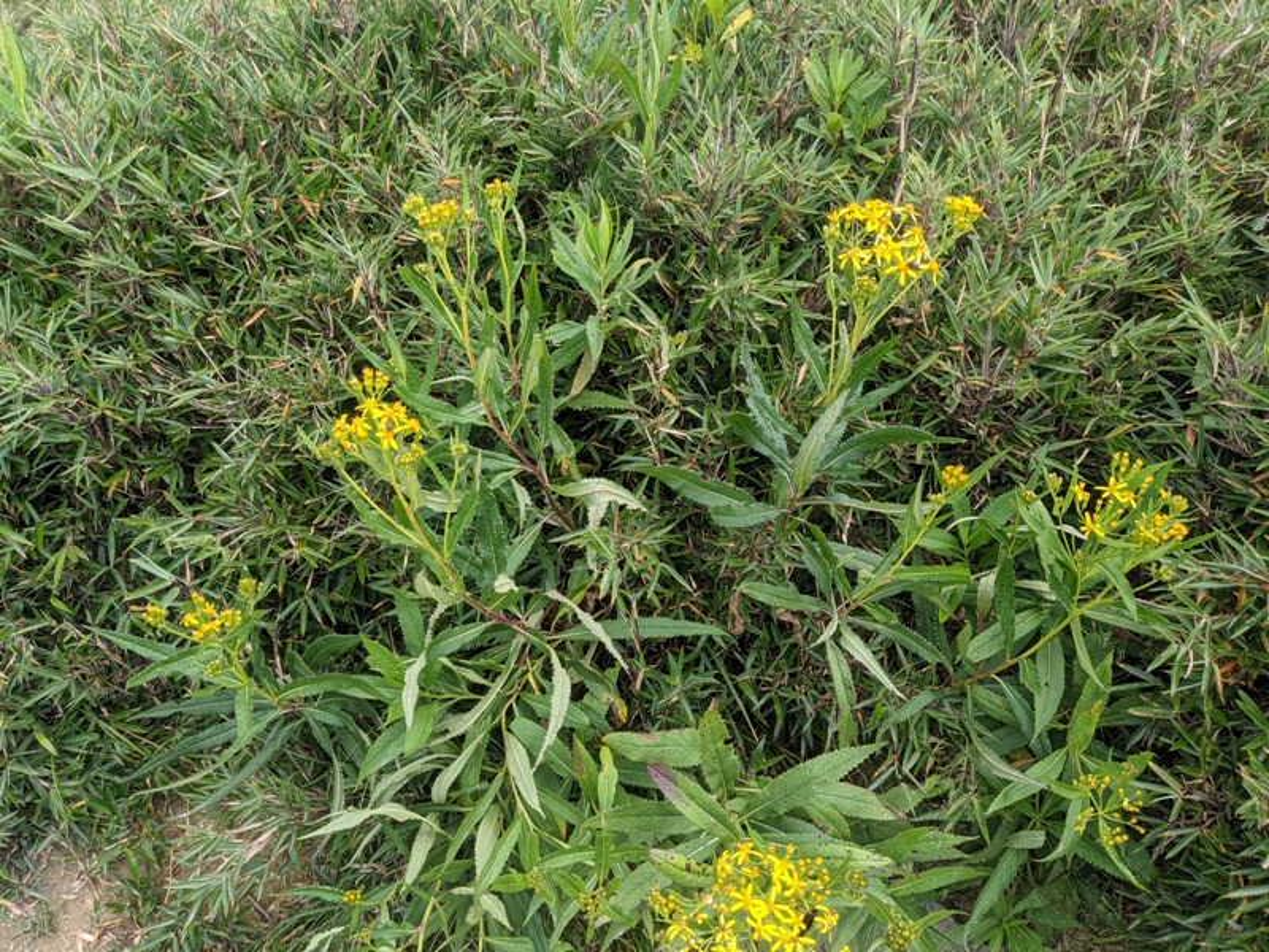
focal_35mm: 27
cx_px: 634
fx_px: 990
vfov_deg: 51.4
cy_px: 476
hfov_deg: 65.3
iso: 55
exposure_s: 1/1170
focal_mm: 4.38
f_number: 1.73
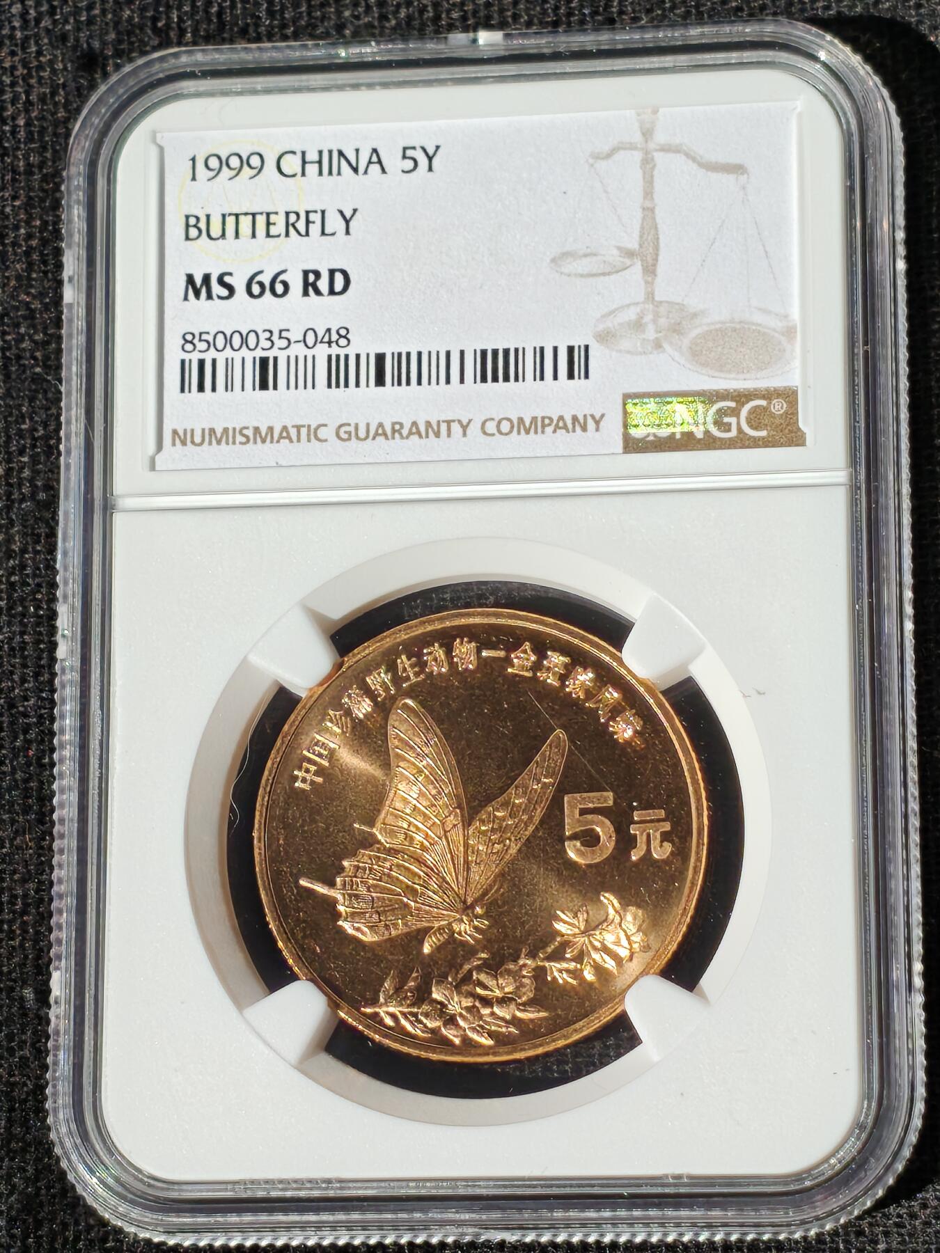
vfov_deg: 17.7
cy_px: 626
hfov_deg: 13.3
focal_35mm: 111
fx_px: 4019
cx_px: 470
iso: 50
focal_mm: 4.94
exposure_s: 1/3501
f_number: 1.5
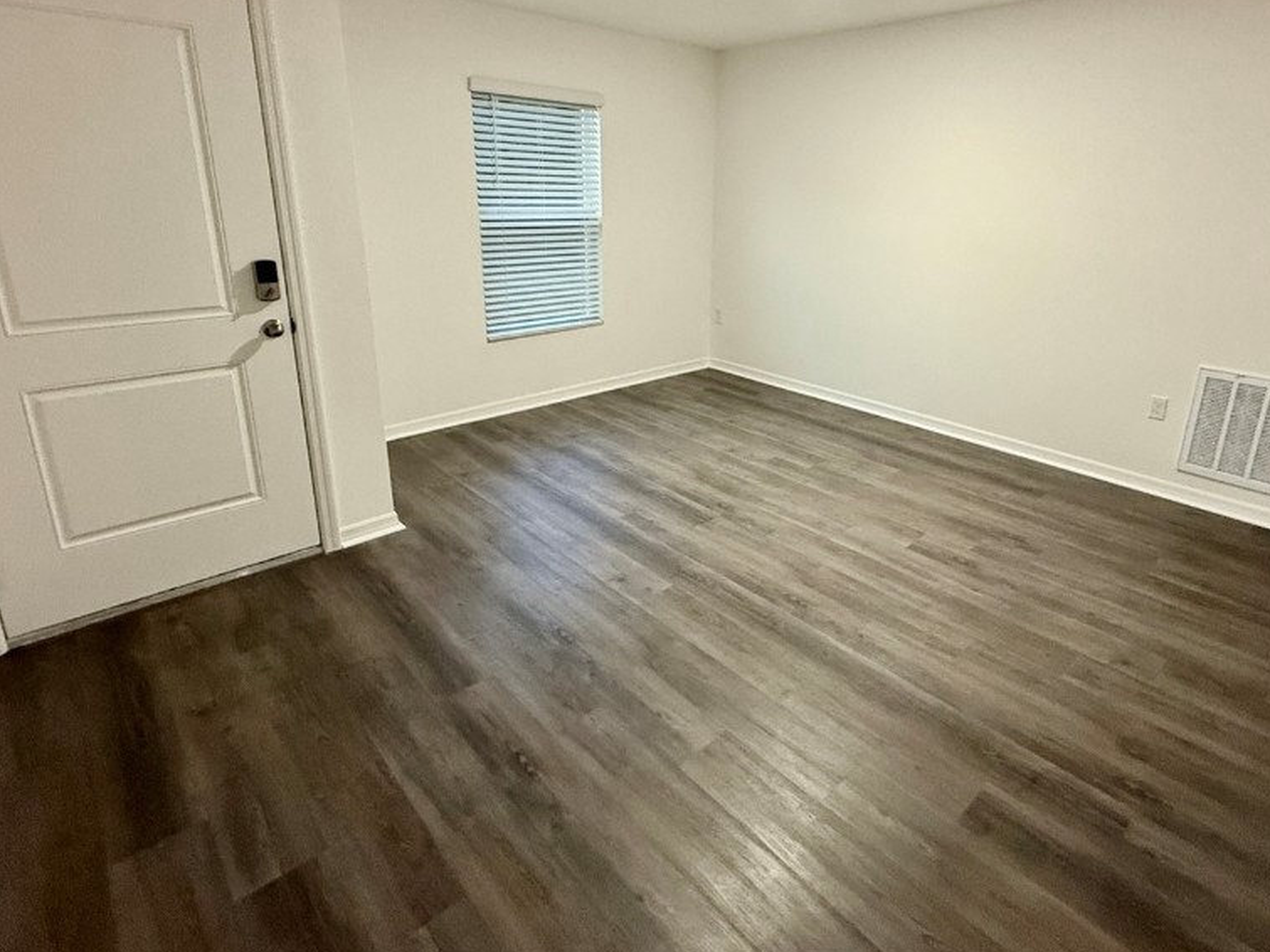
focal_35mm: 19
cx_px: 712
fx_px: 697
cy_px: 368
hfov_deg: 84.3
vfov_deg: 67.8
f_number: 2.2
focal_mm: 2.22
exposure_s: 1/60
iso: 400
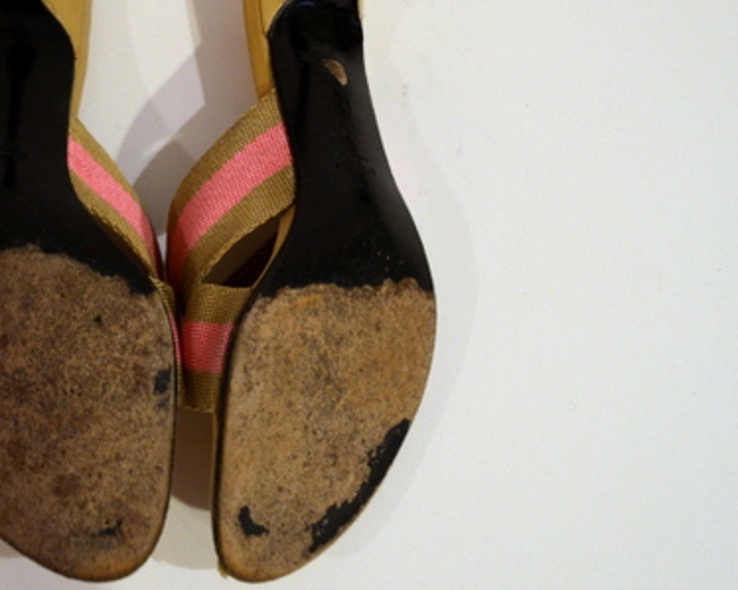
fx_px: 1267
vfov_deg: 26.1
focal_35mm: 58
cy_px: 197
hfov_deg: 31.9
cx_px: 178
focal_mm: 22
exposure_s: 1/15
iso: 450
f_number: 4
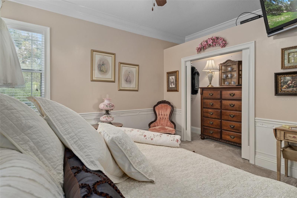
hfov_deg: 86.9
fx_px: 157
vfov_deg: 64.5
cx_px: 148
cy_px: 99
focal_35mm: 19
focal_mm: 19
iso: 320
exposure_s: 1/1.25
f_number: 8
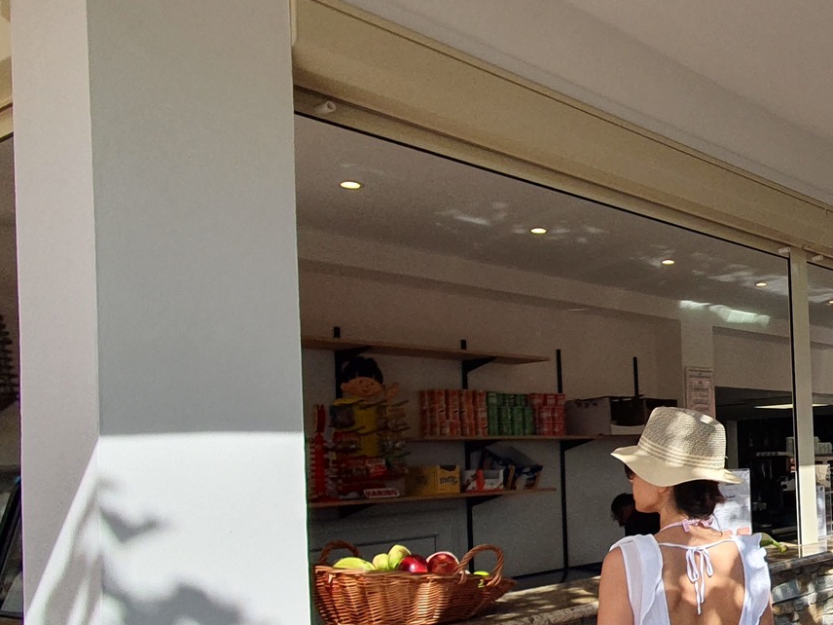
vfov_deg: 39.7
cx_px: 878
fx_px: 842
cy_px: 460
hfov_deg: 43.1
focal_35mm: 35
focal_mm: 1.8
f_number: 2.2
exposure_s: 1/1036
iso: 50
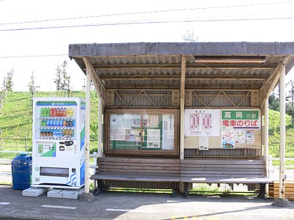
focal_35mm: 35
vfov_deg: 40.7
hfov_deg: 52.6
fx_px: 297
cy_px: 110
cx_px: 147
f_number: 4
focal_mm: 7.4
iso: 80
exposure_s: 1/125
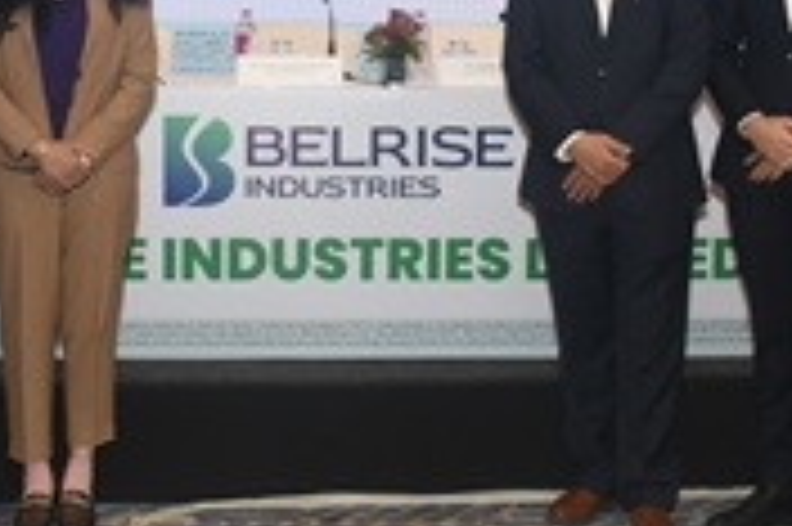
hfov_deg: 29.6
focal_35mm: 68
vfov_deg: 19.6
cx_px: 324
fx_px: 1495
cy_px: 54
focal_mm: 20
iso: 1000
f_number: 5.6
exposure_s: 1/200
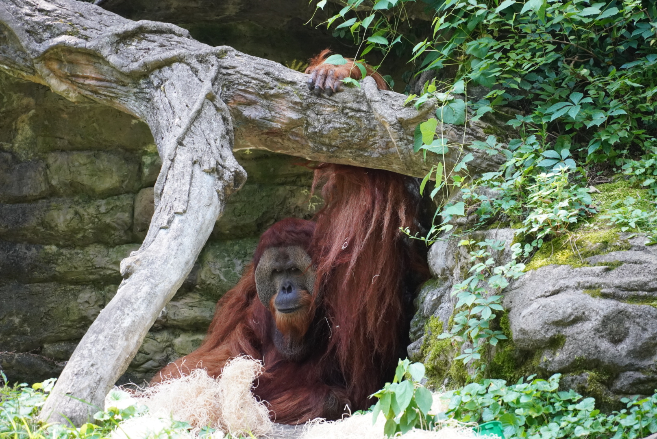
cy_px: 220
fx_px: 3698
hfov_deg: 10.2
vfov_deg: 6.8
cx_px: 328
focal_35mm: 202
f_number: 5.6
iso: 2000
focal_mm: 135
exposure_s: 1/250
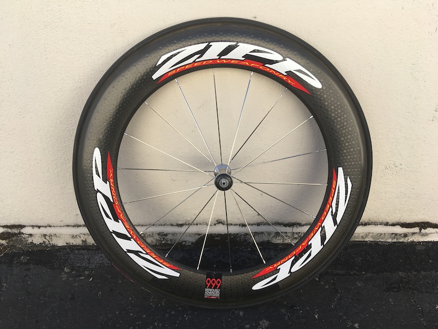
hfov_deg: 61.7
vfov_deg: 48.2
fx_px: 367
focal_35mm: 29
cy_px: 164
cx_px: 219
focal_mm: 4.15
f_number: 2.2
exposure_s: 1/574
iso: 25
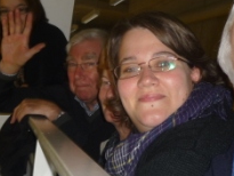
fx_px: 487
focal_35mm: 72
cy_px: 83
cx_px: 114
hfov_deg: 27.0
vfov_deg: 20.5
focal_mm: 5.5
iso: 100
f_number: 2.8
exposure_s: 1/30
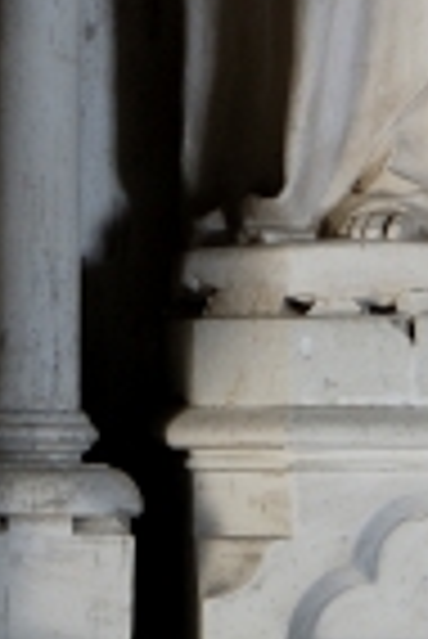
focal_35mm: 377
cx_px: 333
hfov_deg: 3.7
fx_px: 6706
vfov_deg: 5.4
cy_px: -468
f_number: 22
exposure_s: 1/60
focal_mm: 70
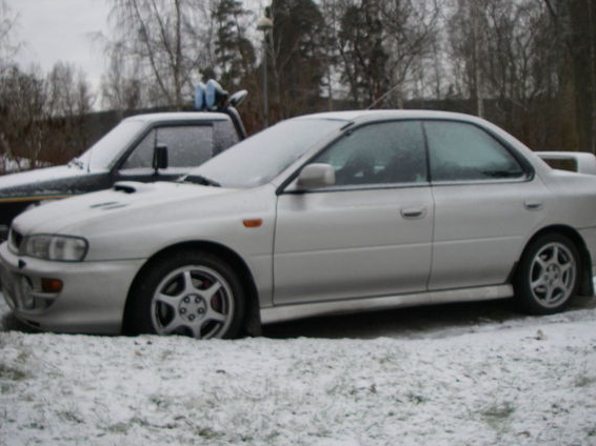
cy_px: 226
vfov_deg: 33.6
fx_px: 740
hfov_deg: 43.8
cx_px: 319
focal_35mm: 43
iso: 64
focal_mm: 6.3
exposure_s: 1/50
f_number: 3.3
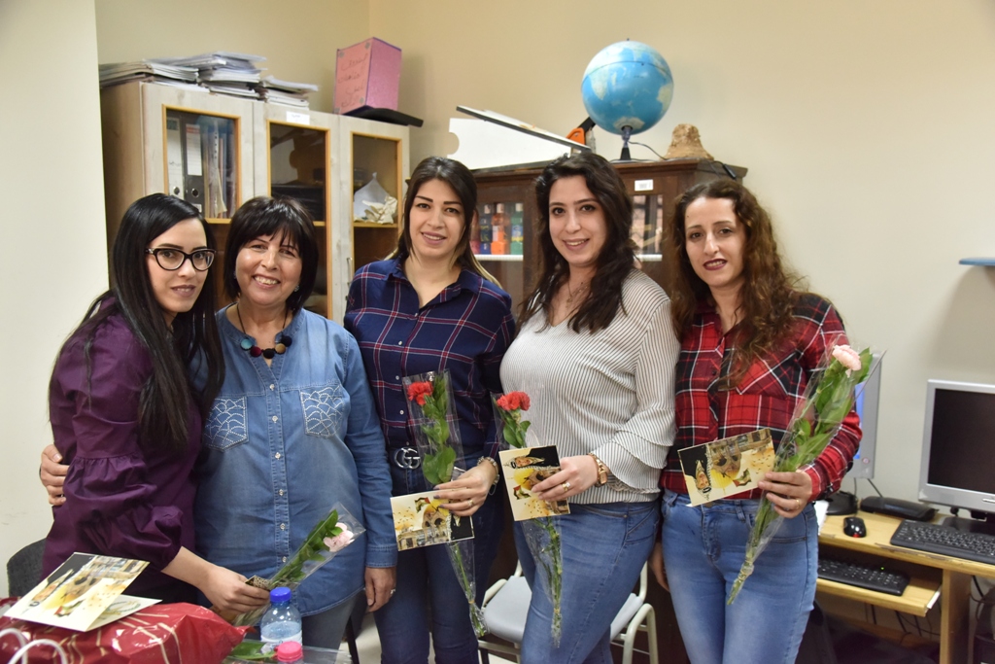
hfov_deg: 60.3
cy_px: 332
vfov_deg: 42.3
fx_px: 857
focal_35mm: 31
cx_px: 498
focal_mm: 31
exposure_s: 1/125
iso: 2500
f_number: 5.6
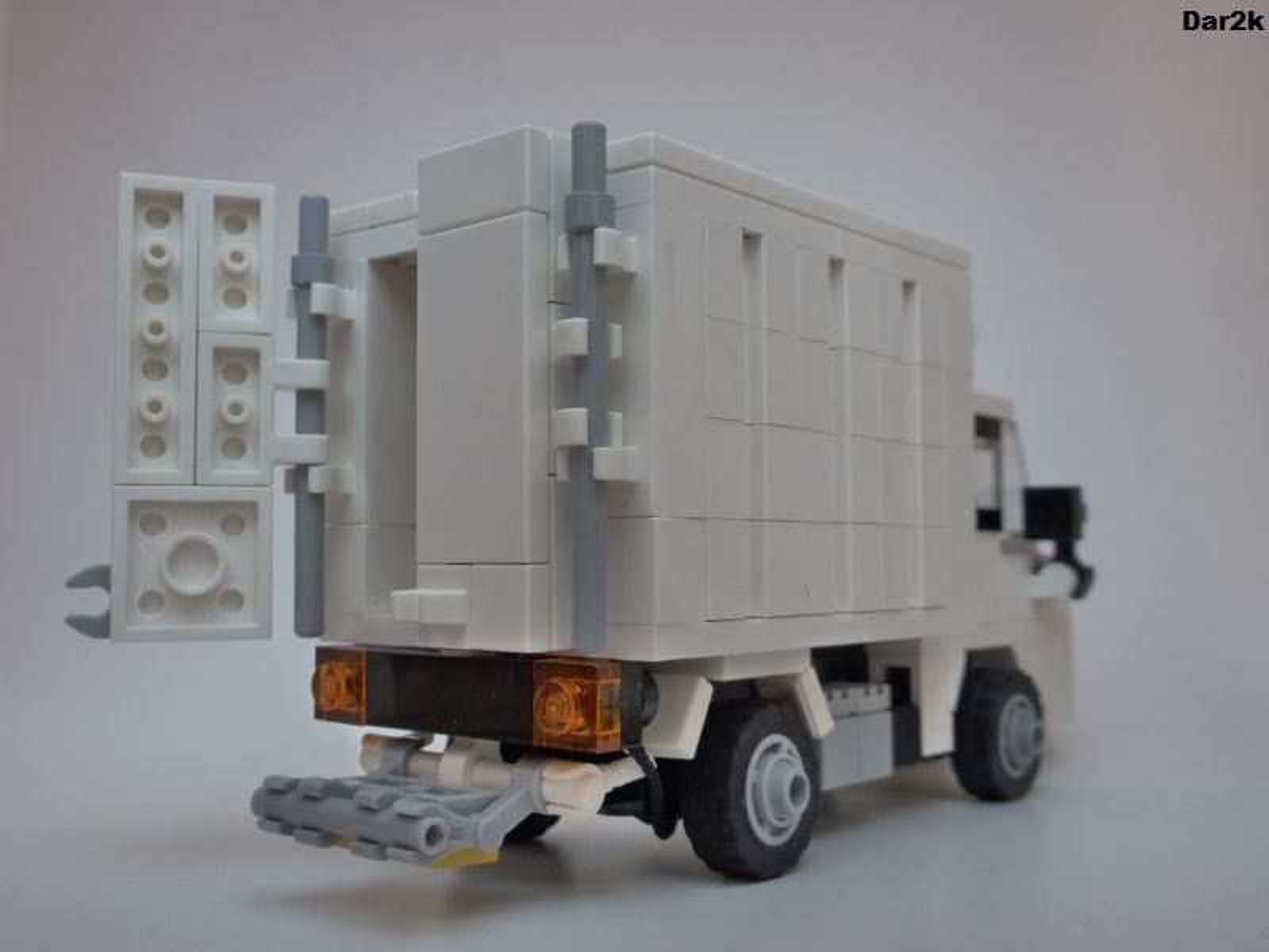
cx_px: 634
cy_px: 476
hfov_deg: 51.4
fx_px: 1320
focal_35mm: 36
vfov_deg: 39.7
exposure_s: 1/10
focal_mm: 6.4
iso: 400
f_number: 3.7
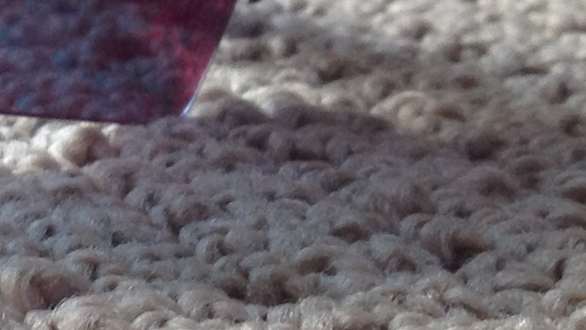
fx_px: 3108
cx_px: -496
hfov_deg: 10.1
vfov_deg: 6.1
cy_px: 70
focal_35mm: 200
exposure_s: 1/20
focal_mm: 4.28
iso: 64
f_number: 2.4
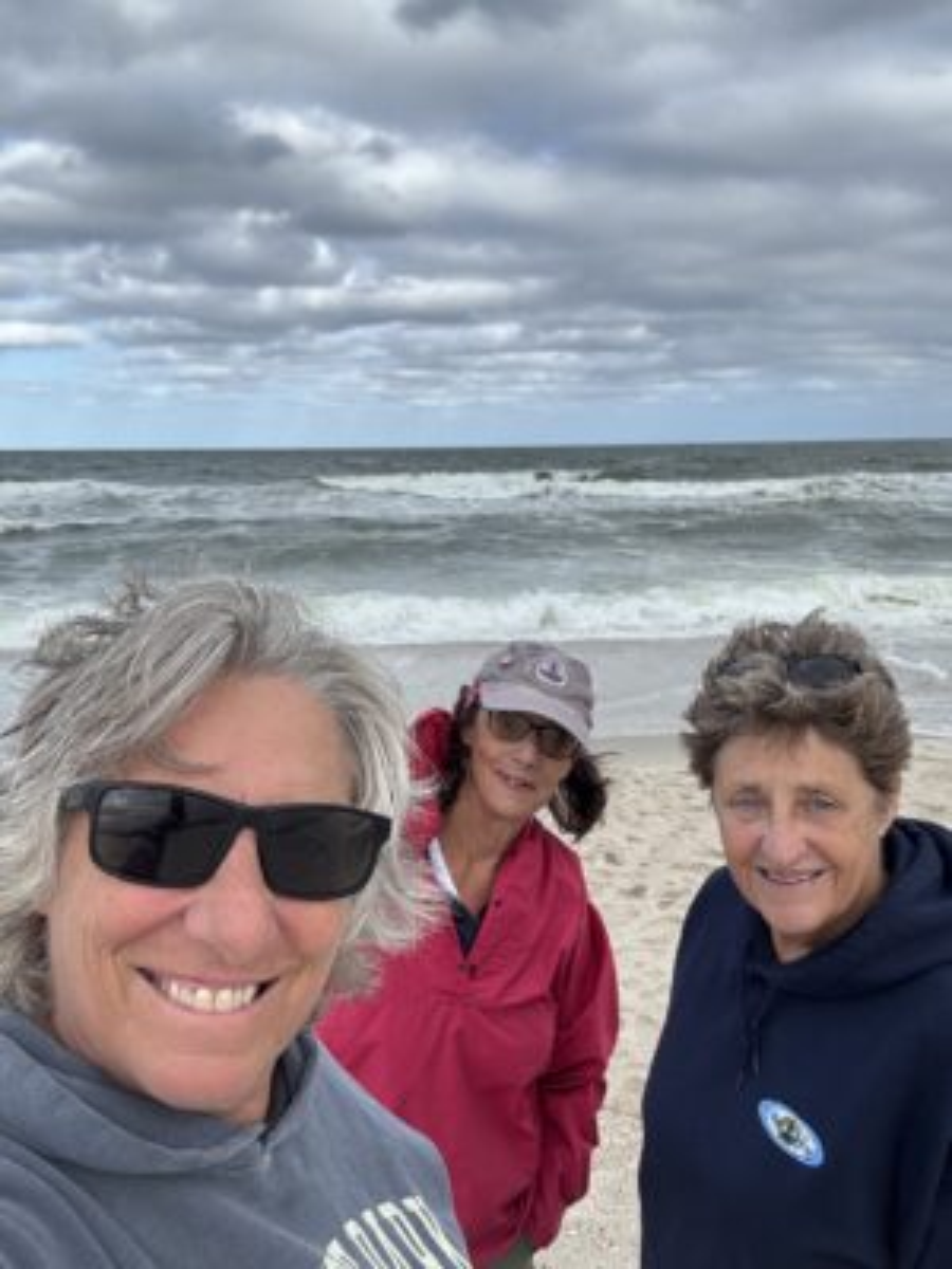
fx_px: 1100
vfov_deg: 60.0
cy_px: 634
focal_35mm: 30
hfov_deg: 46.8
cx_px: 476
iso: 25
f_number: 1.9
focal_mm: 2.69
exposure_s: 1/458
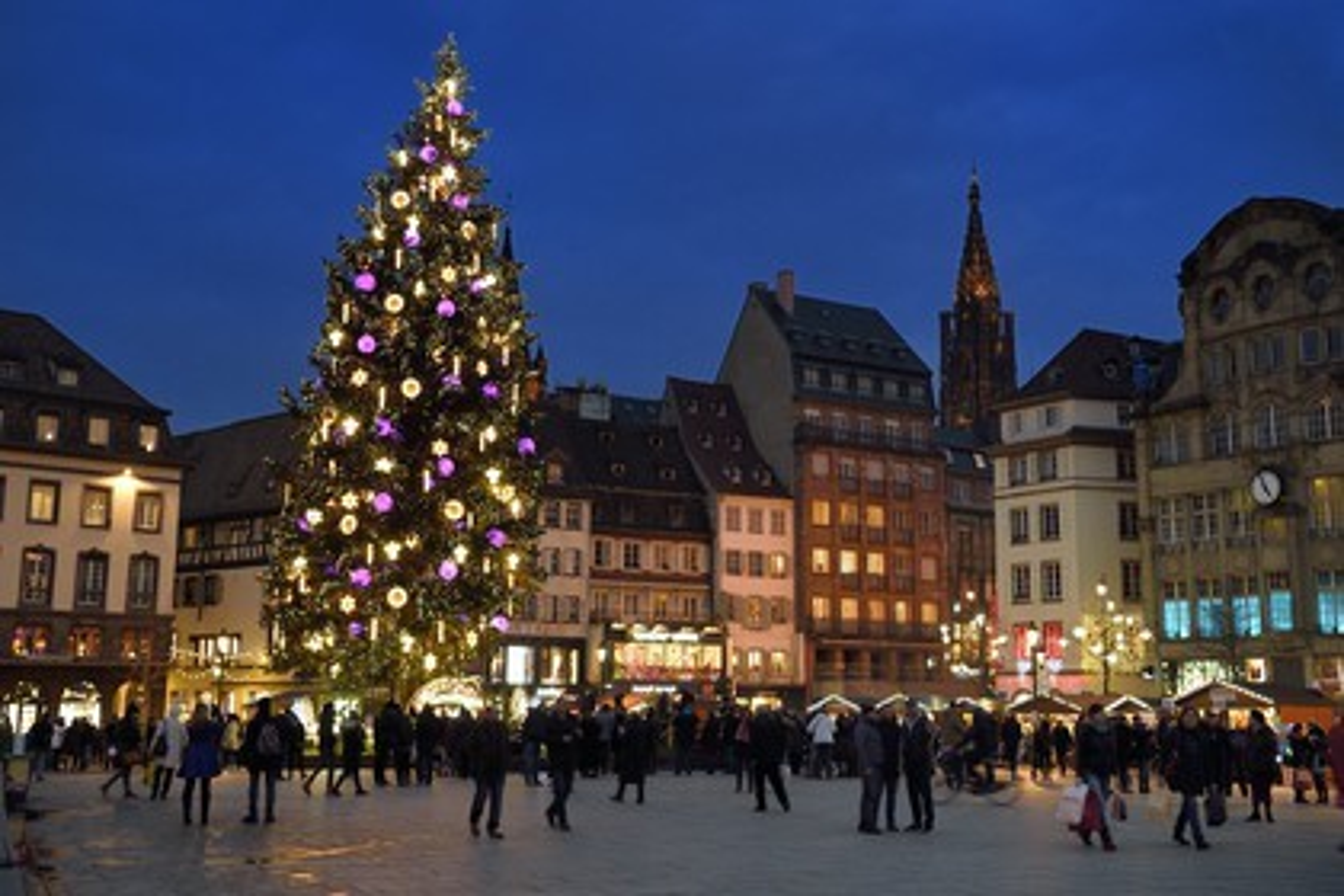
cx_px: 672
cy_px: 448
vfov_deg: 31.9
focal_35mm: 42
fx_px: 1568
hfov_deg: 46.4
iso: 800
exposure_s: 1/20
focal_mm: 42
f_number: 5
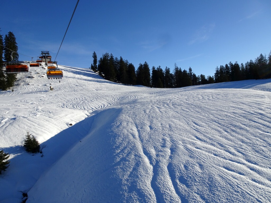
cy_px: 102
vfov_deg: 56.8
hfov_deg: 71.6
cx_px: 136
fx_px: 188
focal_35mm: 24
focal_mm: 4.1
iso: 80
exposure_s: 1/1250
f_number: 3.5
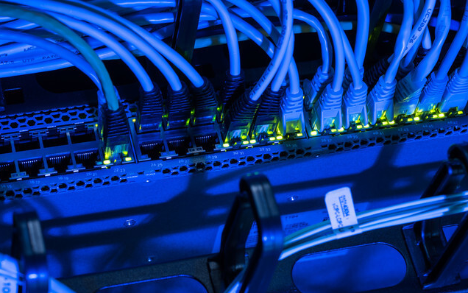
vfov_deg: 15.9
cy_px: 140
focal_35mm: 82
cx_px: 131
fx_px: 1046
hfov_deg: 25.0
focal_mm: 50
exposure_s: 1/2
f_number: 5.6
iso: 64
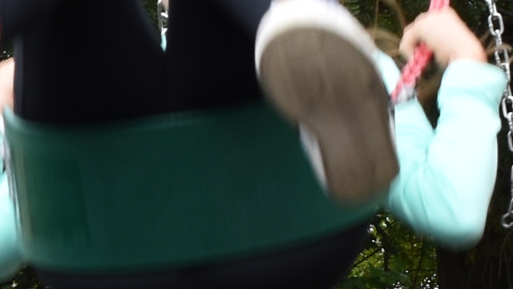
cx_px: -13
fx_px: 4269
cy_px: 645
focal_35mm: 314
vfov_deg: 3.8
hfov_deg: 6.8
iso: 200
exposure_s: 1/250
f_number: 7.1
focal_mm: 27
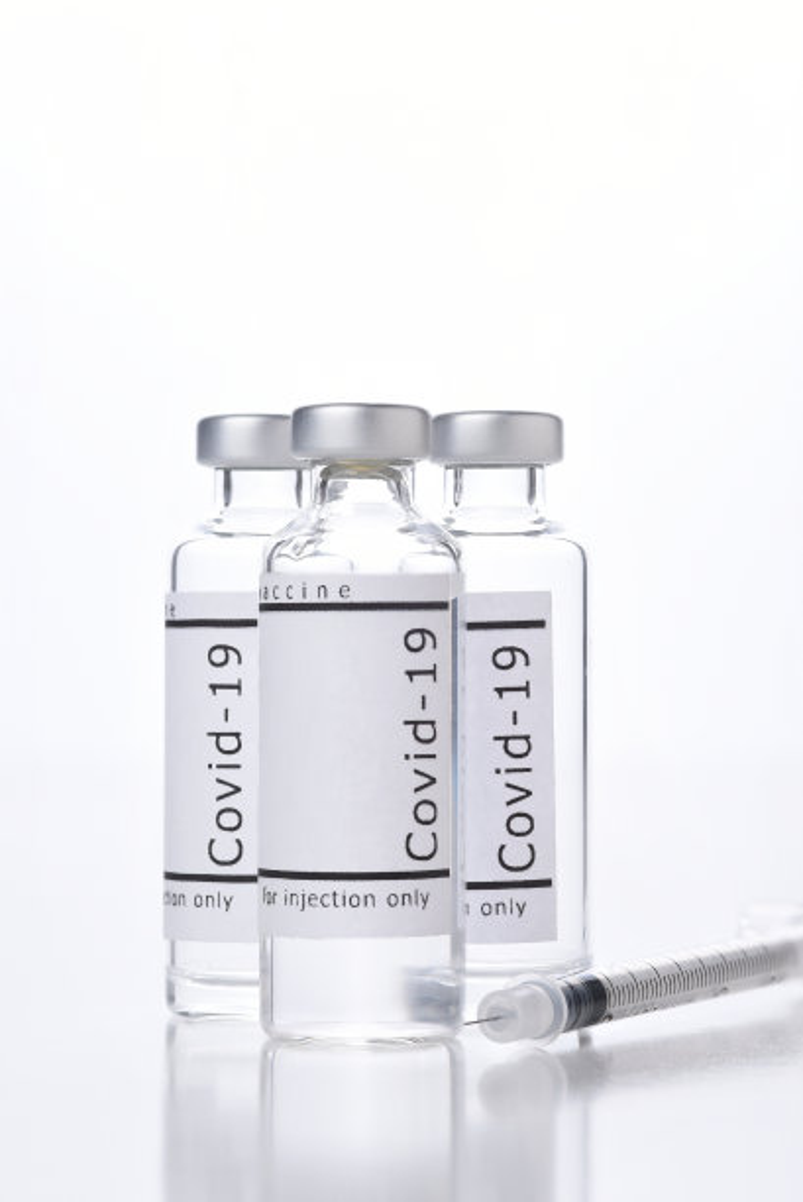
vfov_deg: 19.4
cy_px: 601
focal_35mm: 105
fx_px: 3507
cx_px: 402
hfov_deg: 13.1
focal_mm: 105
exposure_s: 1/160
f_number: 14
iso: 100
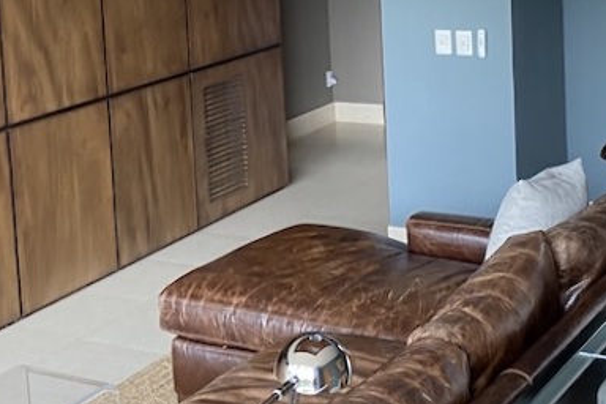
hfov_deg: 27.0
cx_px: 306
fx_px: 1262
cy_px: 35
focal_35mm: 75
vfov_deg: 17.9
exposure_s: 1/97
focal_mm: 4.25
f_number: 1.8
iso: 125
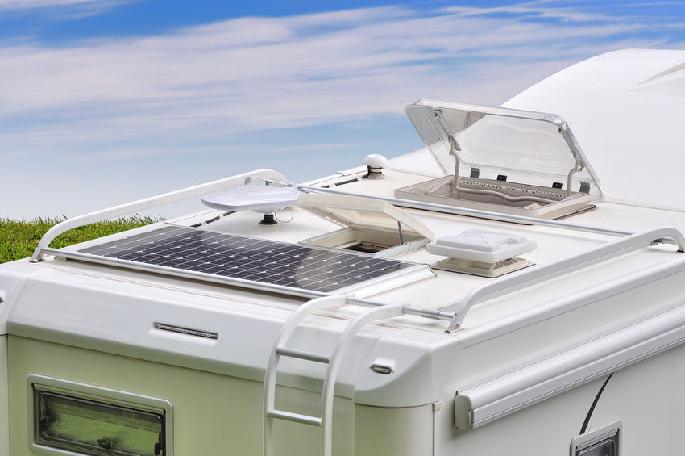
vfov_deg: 13.0
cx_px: 342
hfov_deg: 19.5
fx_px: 1996
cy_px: 228
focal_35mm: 105
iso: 200
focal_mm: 70
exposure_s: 1/400
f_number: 8
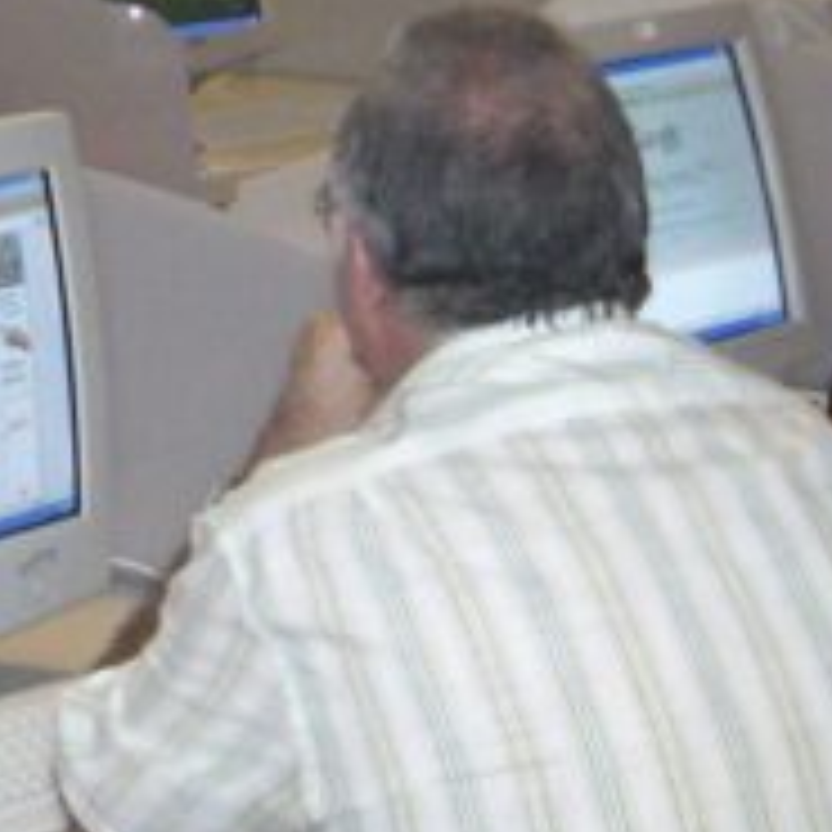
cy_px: -85
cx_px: -81
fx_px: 4732
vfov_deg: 9.9
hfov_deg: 9.9
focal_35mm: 174
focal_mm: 6.3
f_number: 3.1
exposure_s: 1/60
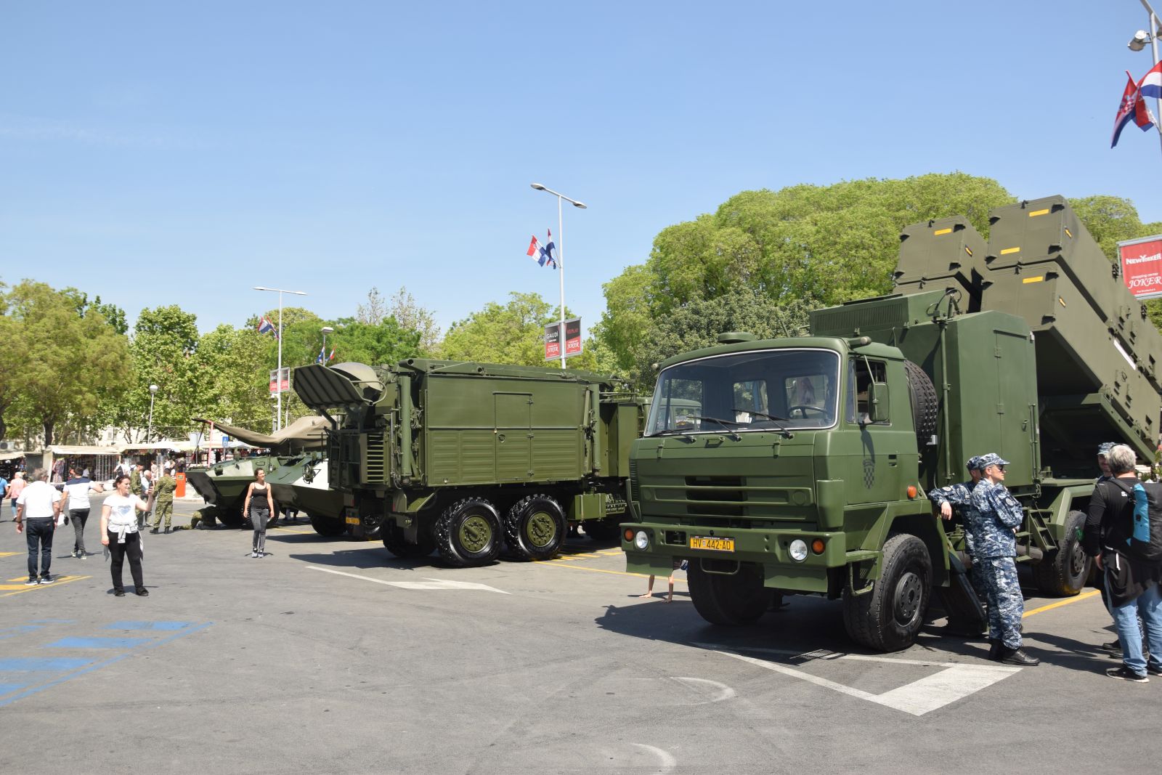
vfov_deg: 47.9
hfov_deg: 67.4
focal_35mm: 27
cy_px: 388
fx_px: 872
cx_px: 581
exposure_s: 1/250
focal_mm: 18
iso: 100
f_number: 8
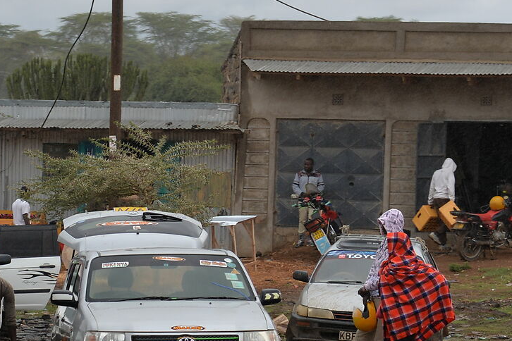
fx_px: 2588
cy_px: 337
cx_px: -51
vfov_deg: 7.5
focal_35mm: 182
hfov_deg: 11.1
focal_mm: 55
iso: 100
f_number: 5.6
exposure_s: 1/400
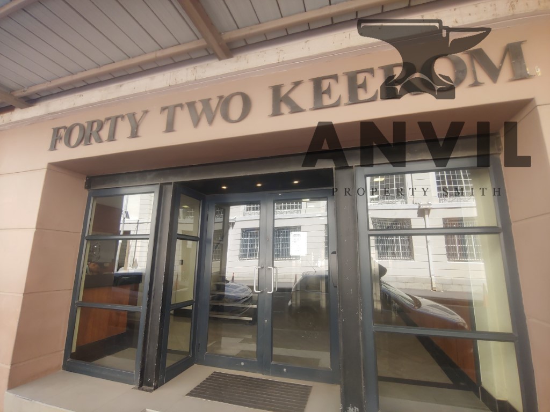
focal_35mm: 16
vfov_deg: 78.1
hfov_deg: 94.5
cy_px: 206
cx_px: 275
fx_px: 254
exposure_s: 1/120
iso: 50
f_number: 1.9
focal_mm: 2.18
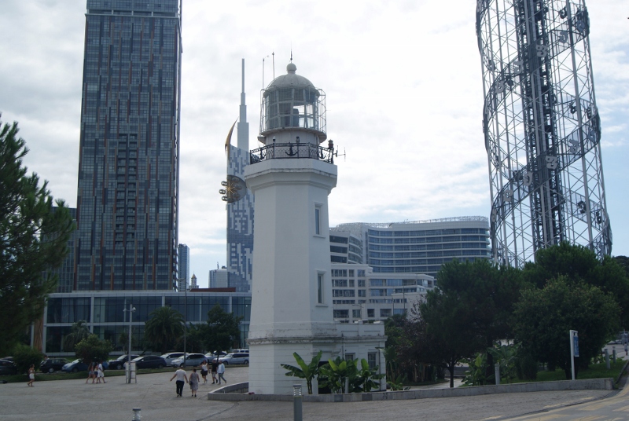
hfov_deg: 49.5
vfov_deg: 34.3
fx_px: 682
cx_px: 314
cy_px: 210
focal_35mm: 39
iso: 100
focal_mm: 26
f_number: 9
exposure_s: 1/400
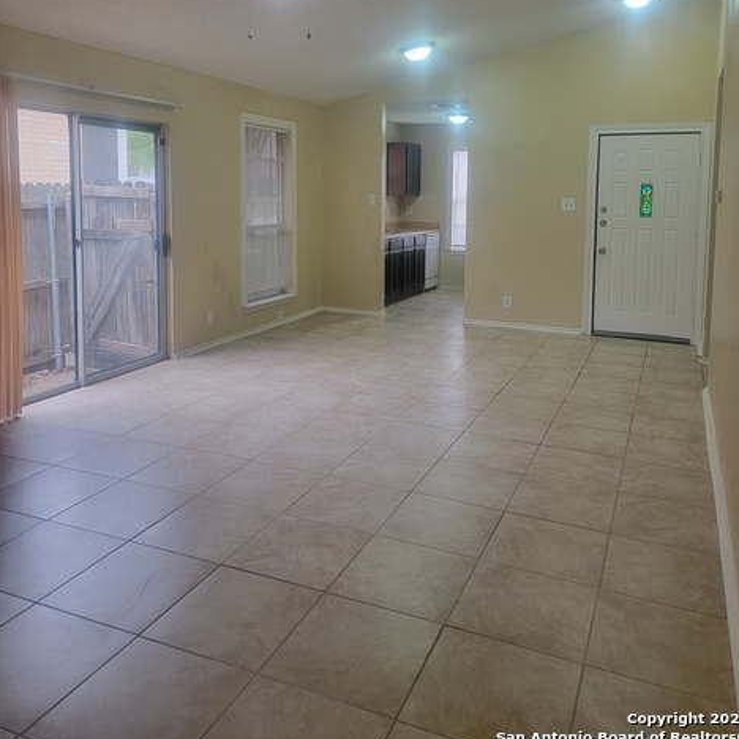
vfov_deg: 54.4
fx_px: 700
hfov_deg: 55.6
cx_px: 374
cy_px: 242
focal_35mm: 29
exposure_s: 1/120
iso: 200
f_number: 1.8
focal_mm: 6.7
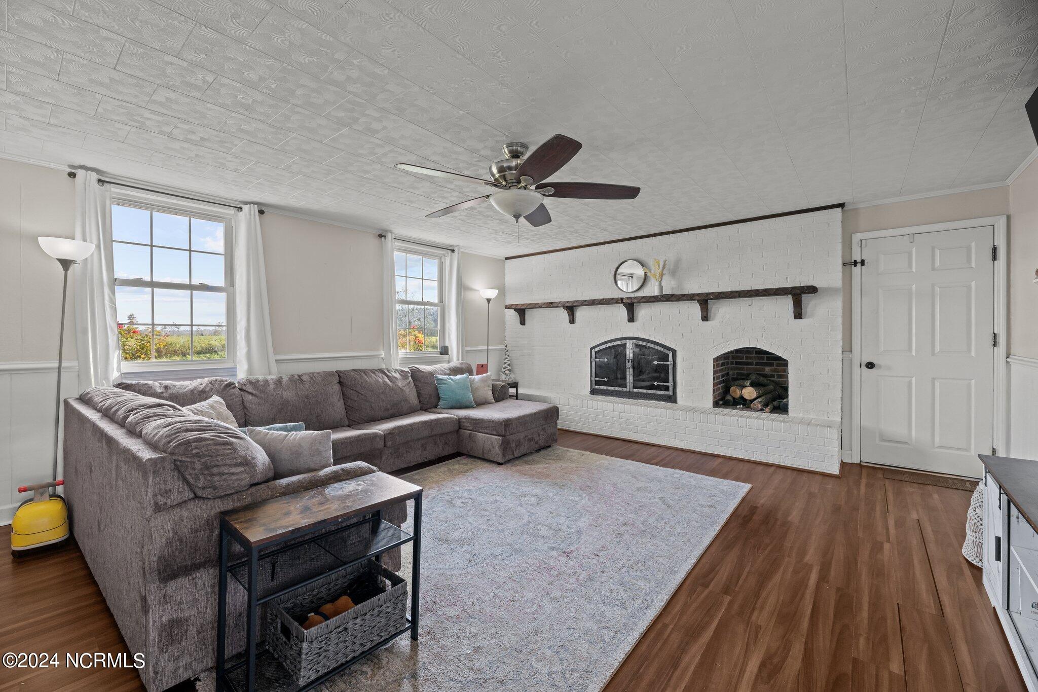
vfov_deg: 81.2
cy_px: 346
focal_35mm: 14
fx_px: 404
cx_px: 519
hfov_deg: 104.3
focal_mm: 14
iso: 400
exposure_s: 1/8
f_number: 9
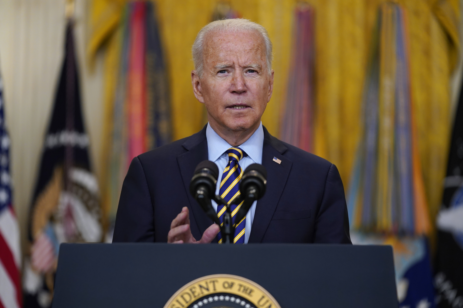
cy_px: 154
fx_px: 1608
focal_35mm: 125
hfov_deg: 16.4
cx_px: 232
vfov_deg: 11.0
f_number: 2.8
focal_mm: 125
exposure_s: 1/250
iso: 2000
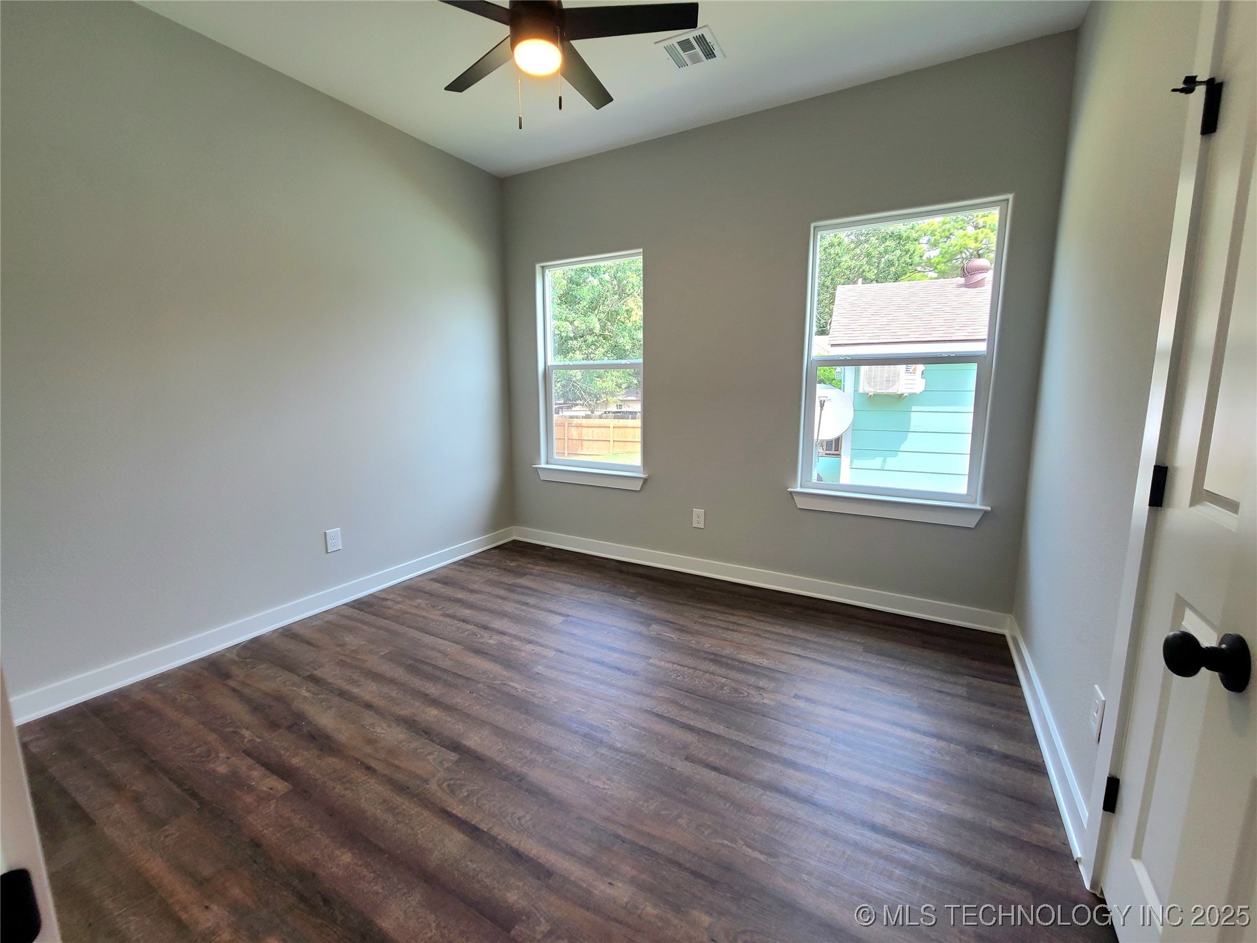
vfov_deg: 89.9
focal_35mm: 13
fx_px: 472
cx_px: 628
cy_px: 472
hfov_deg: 106.2
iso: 80
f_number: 2.2
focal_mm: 2.2
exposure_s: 1/120
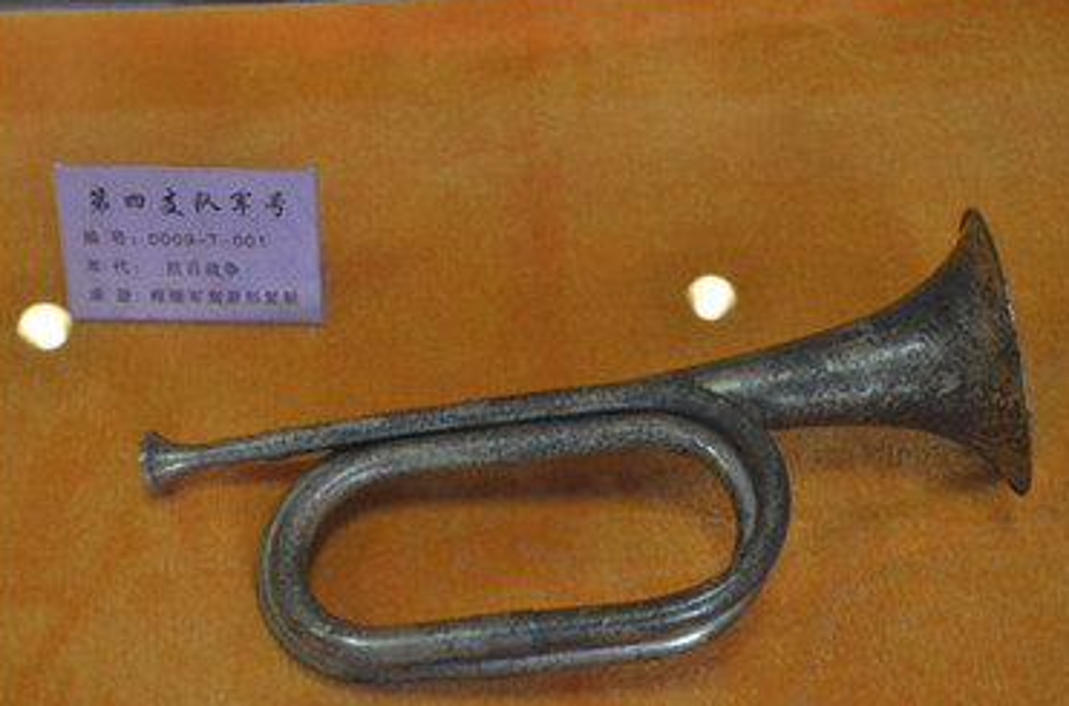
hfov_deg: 29.7
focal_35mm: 68
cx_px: 553
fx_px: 2013
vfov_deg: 19.9
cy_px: 352
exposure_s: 1/15
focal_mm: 42
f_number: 9
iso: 1000
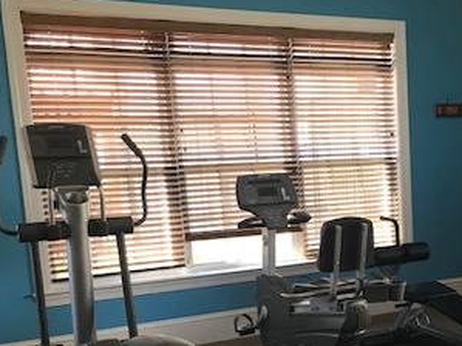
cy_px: 290
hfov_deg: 29.7
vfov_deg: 23.9
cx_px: 481
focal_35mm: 60
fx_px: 800
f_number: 1.8
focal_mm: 3.99
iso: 25
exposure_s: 1/30
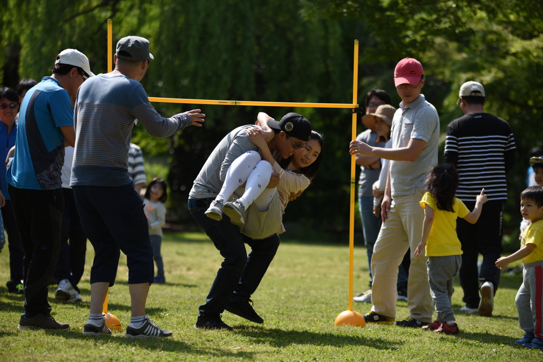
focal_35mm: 130
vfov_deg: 10.5
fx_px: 1960
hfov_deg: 15.8
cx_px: 272
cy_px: 181
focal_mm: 130
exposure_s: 1/1250
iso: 100
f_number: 2.8
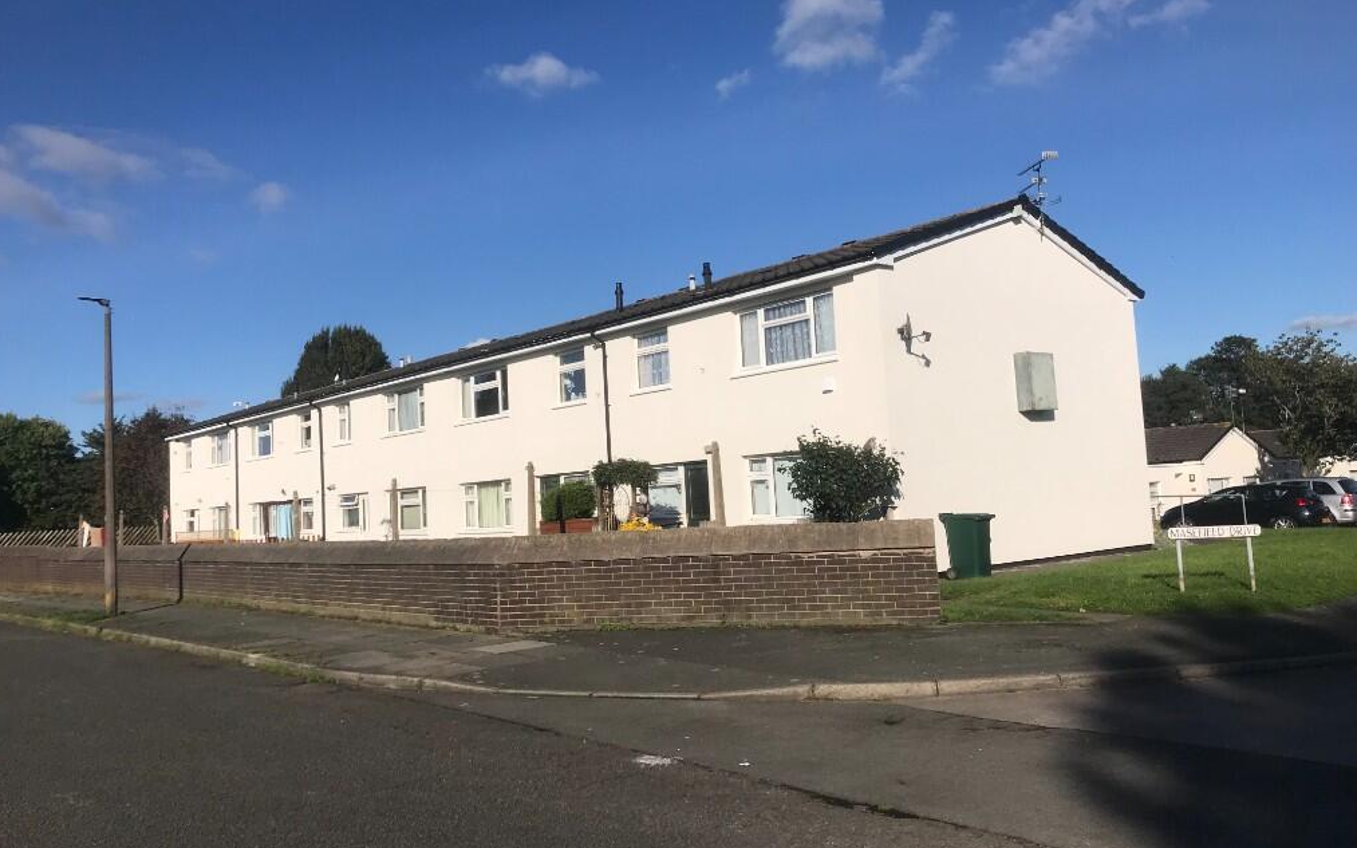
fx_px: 1109
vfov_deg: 41.8
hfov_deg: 62.9
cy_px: 406
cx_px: 672
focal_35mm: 30
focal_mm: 3.99
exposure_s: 1/5319
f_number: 1.8
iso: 20
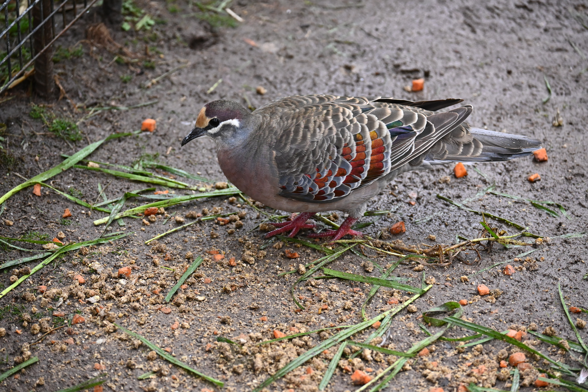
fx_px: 3185
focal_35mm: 195
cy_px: 196
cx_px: 294
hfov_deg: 10.5
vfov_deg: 7.0
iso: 1600
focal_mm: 130
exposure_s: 1/1000
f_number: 5.3
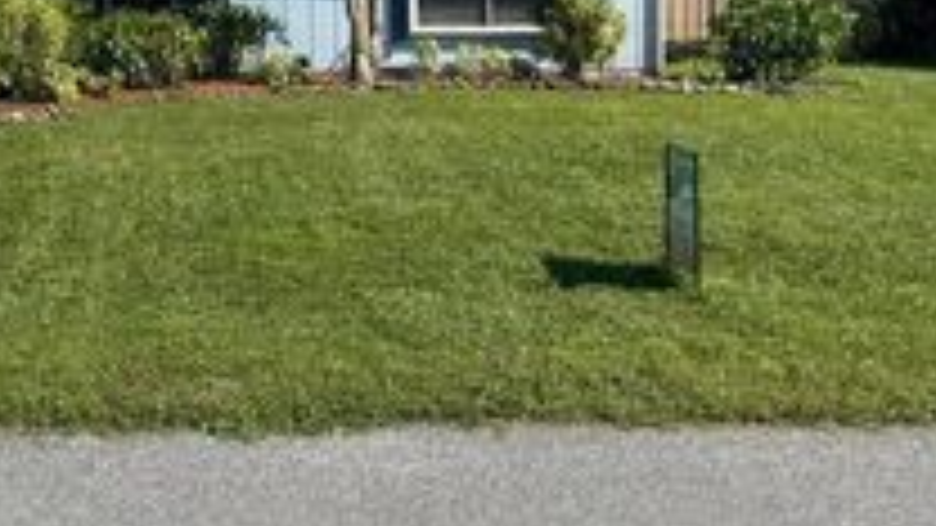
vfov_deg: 17.4
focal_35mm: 68
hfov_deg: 30.1
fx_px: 1688
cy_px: 11
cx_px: 166
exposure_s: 1/5291
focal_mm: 4.2
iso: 32
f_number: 1.6
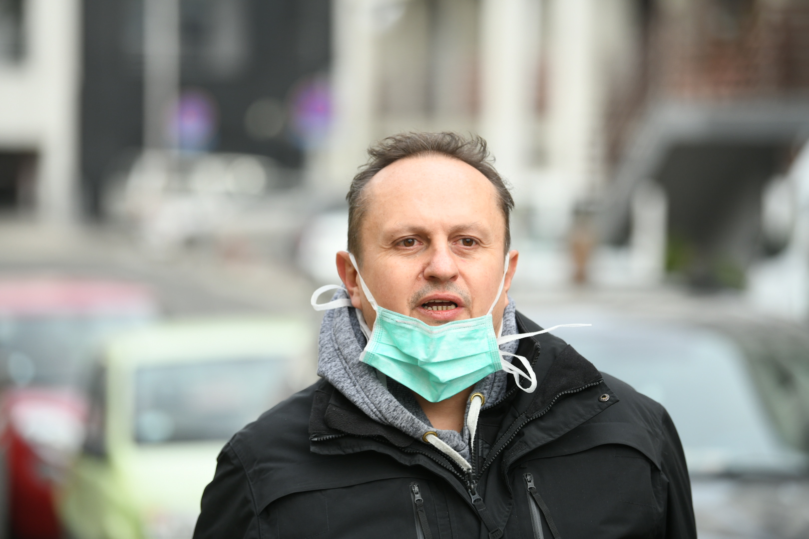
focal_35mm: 135
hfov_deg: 15.2
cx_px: 404
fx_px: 3034
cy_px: 270
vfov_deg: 10.2
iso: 640
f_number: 2.8
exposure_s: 1/1250
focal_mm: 135
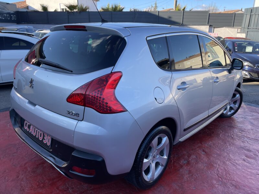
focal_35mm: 26
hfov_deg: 67.3
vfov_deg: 53.1
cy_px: 97
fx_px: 195
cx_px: 130
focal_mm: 4.2
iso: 32
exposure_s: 1/602
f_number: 1.6
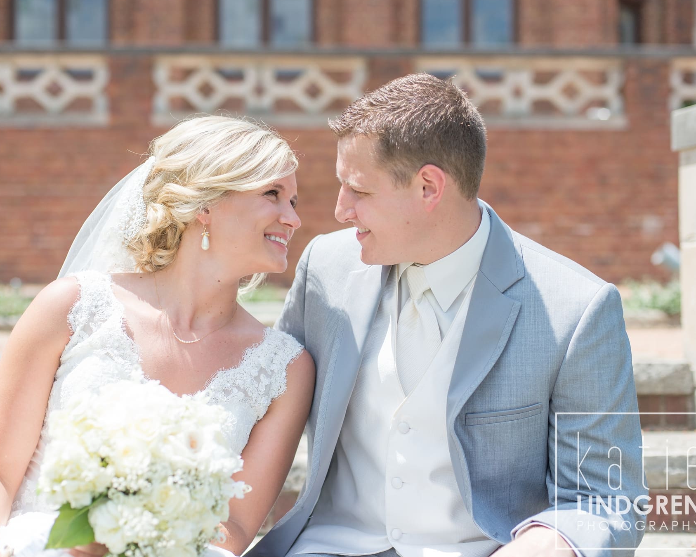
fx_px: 1174
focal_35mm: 57
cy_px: 276
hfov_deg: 33.0
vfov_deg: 26.7
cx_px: 311
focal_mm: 50
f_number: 2.8
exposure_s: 1/8000
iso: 400
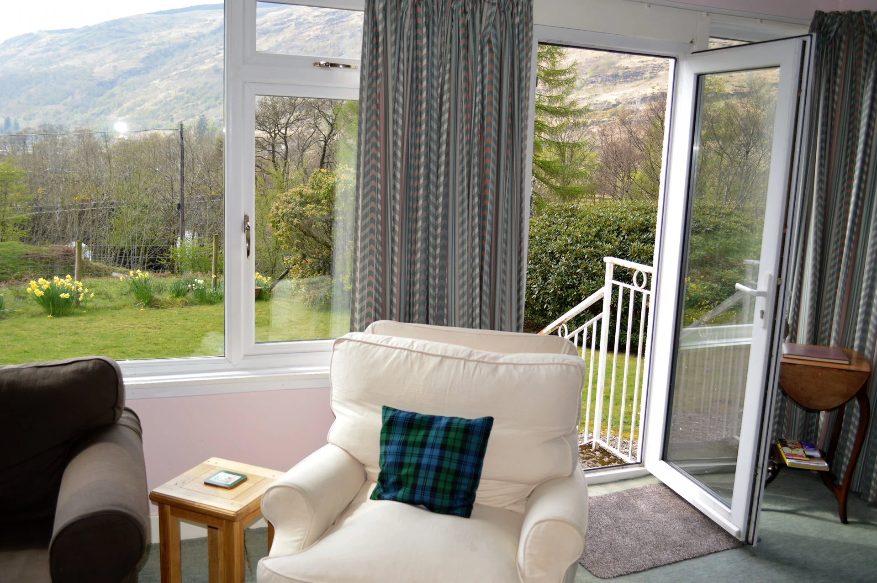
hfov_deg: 57.3
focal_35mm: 33
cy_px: 292
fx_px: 803
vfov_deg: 39.9
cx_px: 438
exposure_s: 1/125
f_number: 4.5
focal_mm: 22
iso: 100
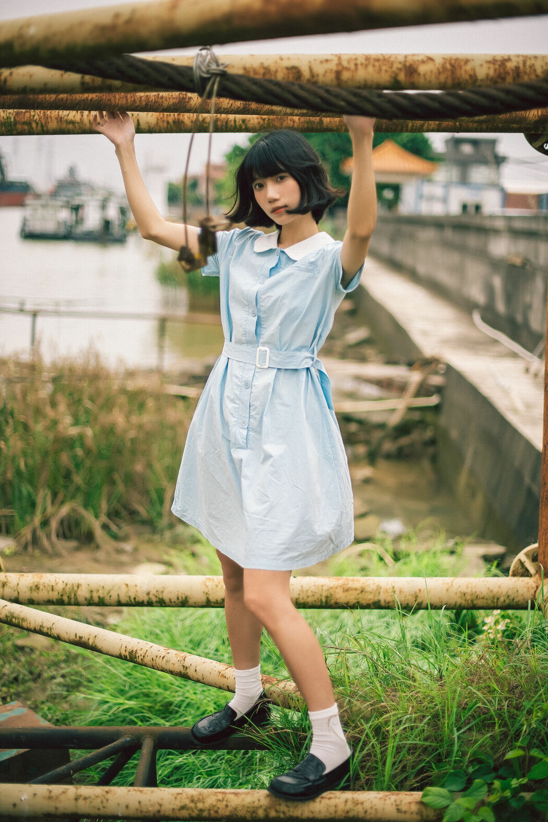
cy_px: 411
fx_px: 1141
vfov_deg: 39.6
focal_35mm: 50
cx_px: 274
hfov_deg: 27.0
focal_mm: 50
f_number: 1.4
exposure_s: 1/1250
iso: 50
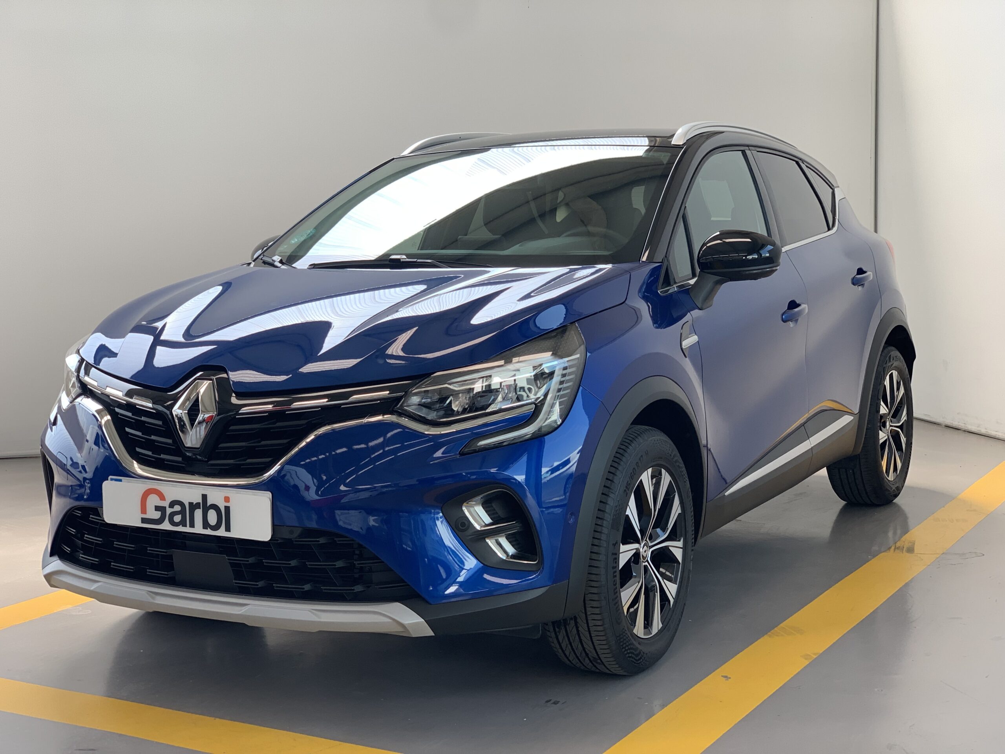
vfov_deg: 28.0
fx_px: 1510
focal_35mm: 52
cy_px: 377
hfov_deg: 36.8
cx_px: 502
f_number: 2.4
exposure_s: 1/122
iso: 40
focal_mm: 6
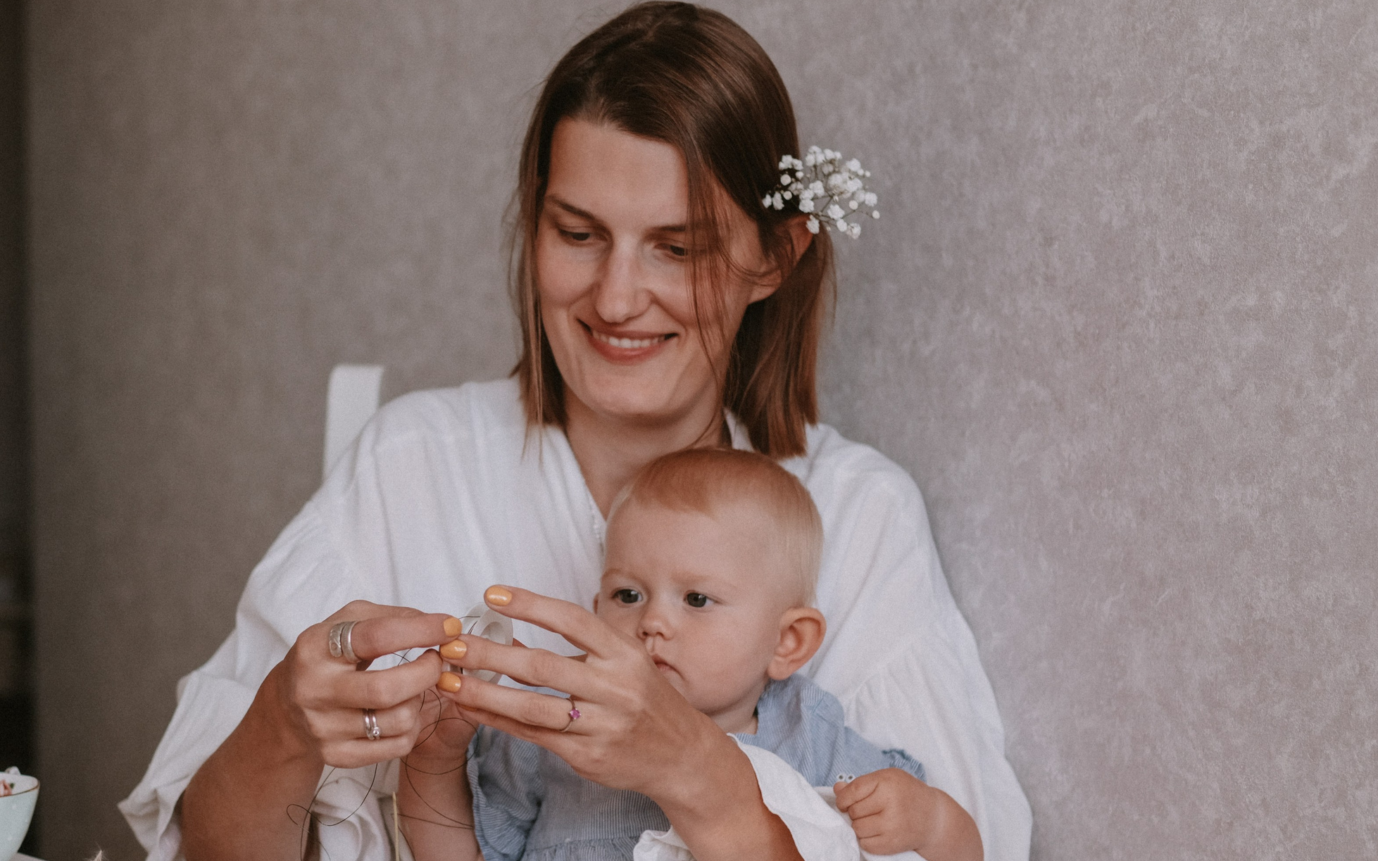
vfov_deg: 21.6
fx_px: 2253
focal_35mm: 60
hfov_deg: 33.8
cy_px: 556
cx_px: 478
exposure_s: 1/500
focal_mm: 30
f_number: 1.8
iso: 320
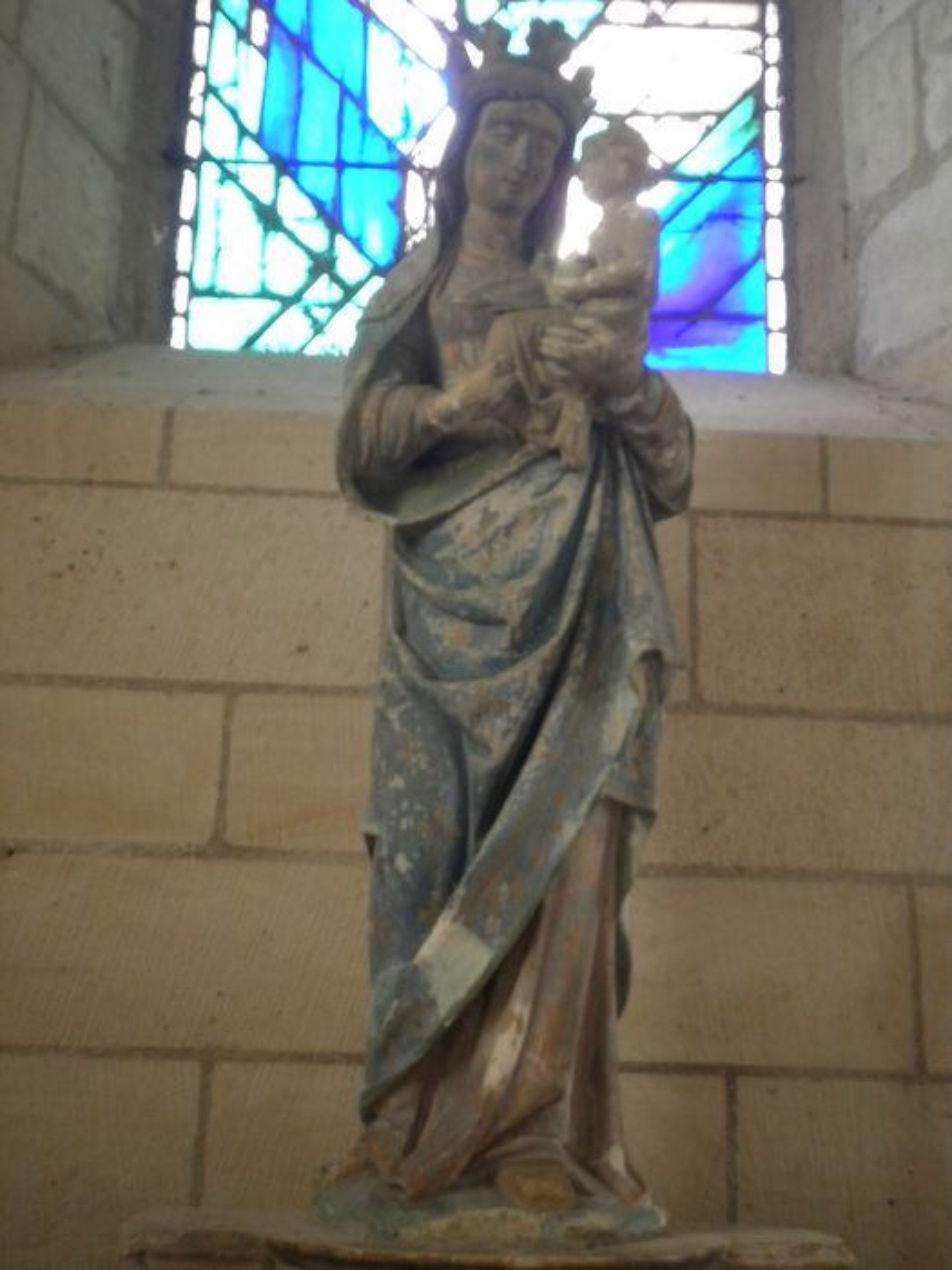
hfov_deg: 33.6
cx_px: 476
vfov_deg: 43.9
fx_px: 1577
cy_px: 635
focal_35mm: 43
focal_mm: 7.6
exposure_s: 1/4
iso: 250
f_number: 3.4
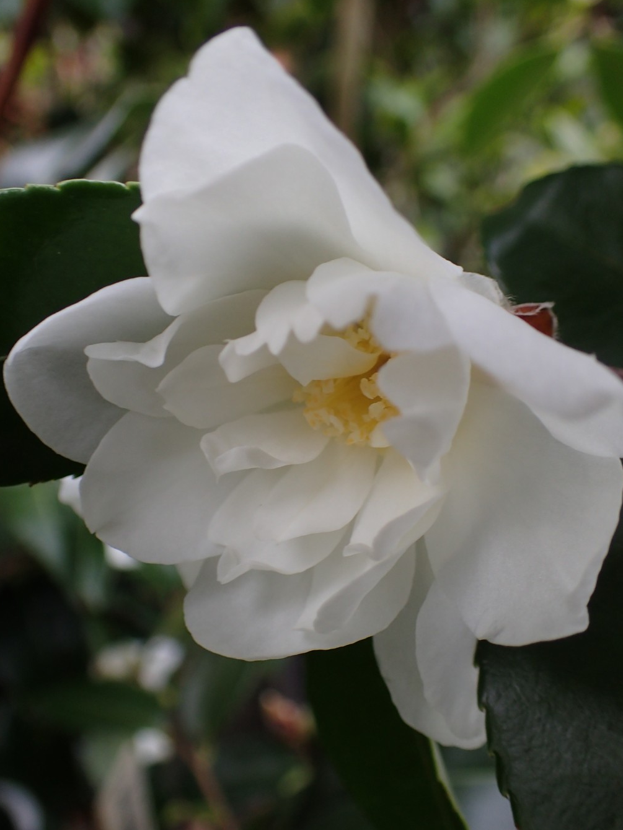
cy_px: 421
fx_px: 792
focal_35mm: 33
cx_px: 304
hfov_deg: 42.9
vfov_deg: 55.4
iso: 160
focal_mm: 5.87
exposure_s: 1/125
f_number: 2.4
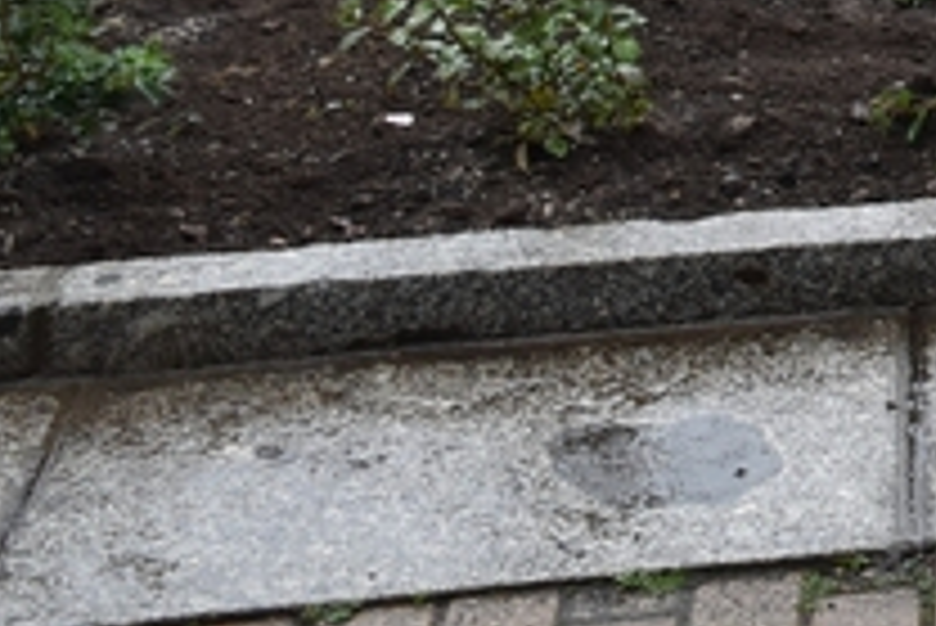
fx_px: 3881
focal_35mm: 149
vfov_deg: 8.6
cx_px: 1890
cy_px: -689
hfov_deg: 12.2
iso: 400
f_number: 5
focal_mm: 23
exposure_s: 1/100
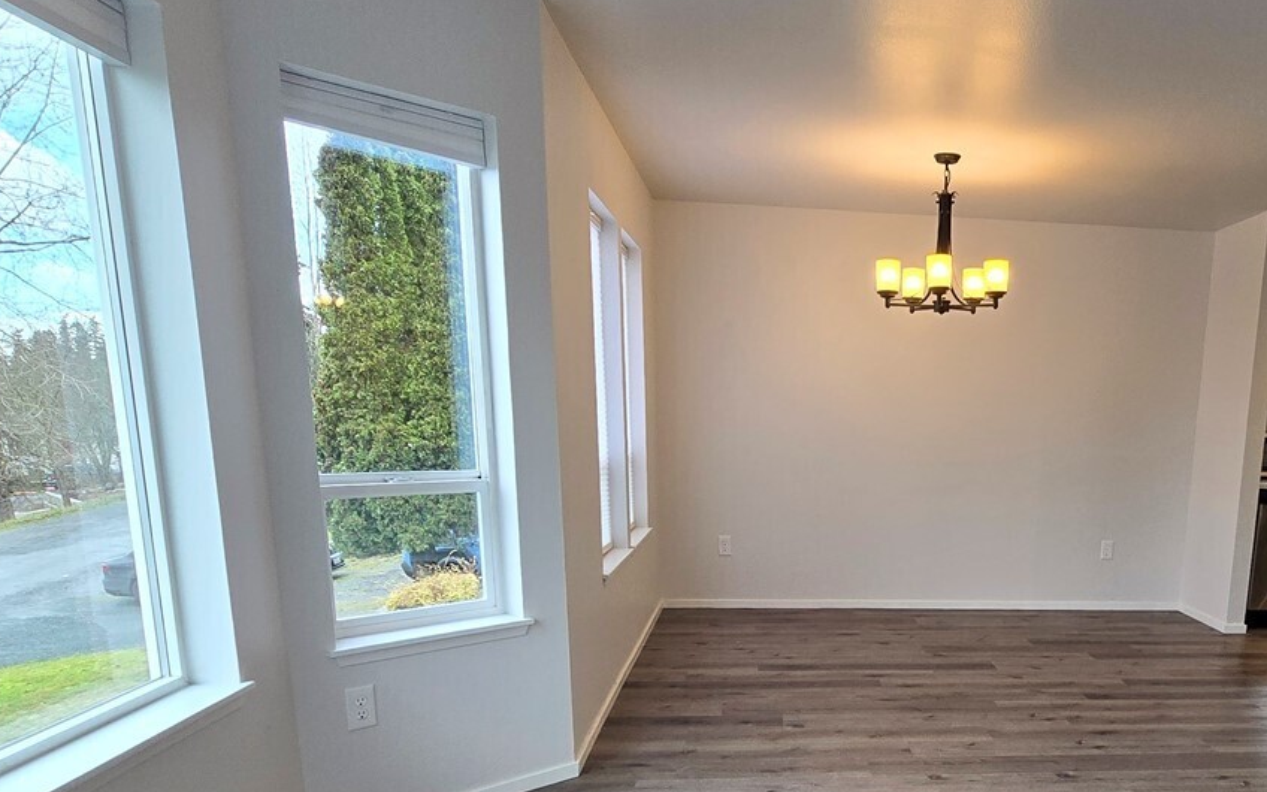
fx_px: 898
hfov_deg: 67.6
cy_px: 626
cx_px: 886
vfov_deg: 45.4
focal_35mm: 26
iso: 80
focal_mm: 2.2
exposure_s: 1/120
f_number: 2.2
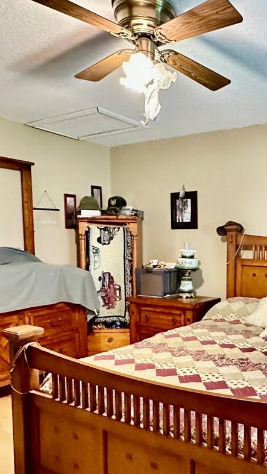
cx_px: 236
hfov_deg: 35.7
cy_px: 273
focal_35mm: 31
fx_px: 390
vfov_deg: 62.3
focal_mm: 2.22
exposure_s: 1/40
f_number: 2.2
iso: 1000
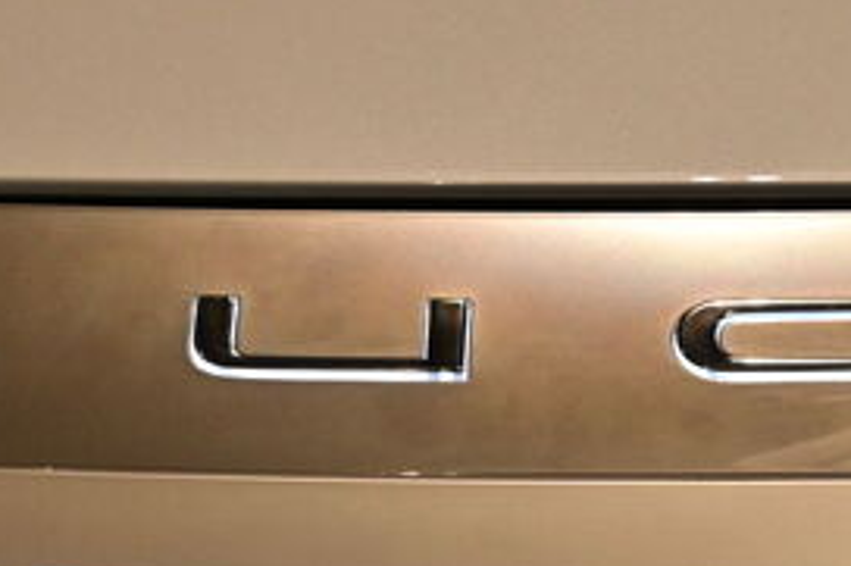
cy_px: 385
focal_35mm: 162
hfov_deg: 12.6
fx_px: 3819
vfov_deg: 8.5
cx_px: 732
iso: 400
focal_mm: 30.5
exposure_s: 1/160
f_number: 7.1
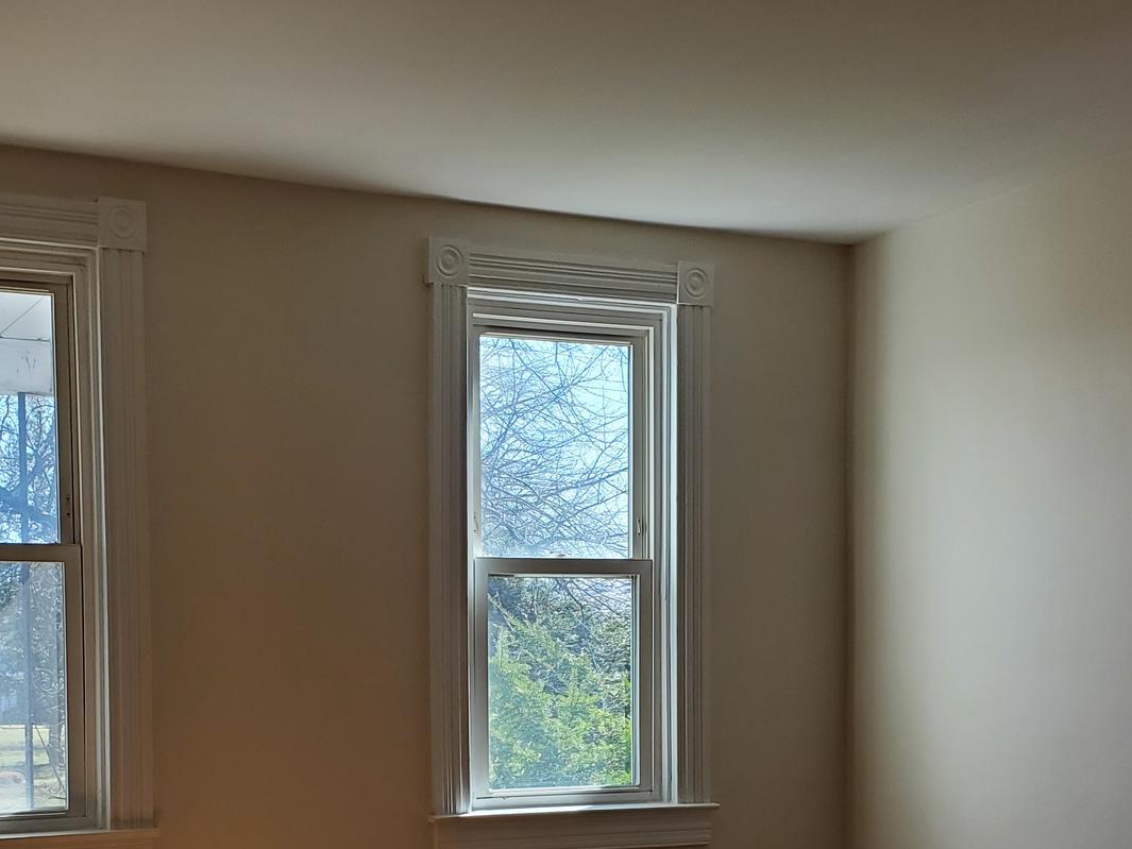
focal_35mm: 50
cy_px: 715
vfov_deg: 28.3
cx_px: 416
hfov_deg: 37.9
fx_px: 1635
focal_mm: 4.3
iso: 80
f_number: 2.4
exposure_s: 1/120
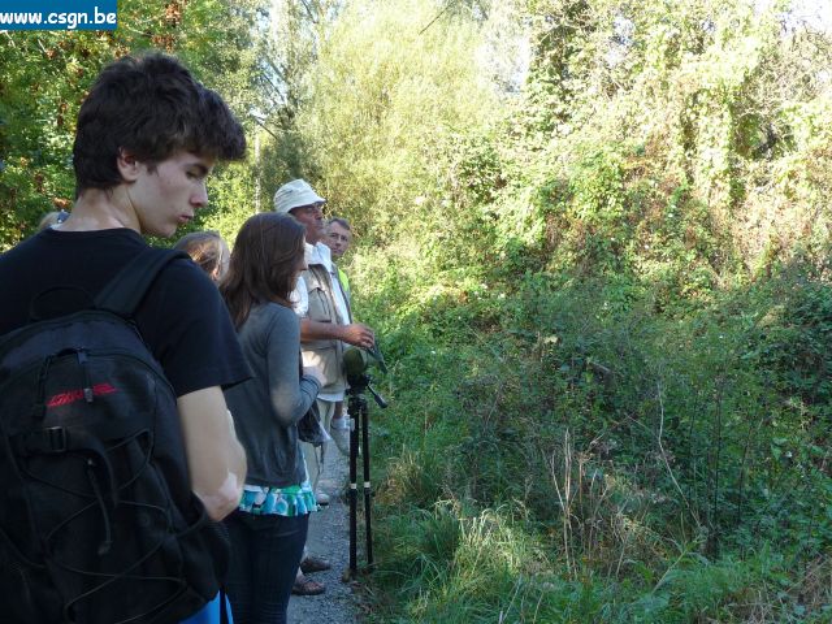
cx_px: 416
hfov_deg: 36.8
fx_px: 1250
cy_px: 312
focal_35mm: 52
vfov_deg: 28.0
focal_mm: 6.3
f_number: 3.8
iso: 100
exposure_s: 1/100
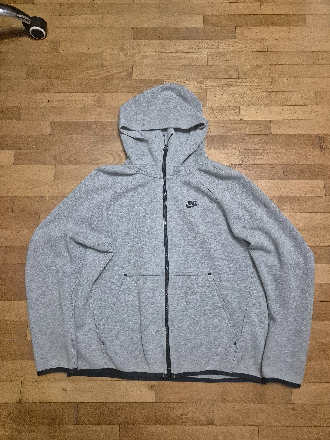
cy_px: 220
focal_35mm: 23
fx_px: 292
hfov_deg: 58.9
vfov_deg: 73.9
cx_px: 165
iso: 1250
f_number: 1.8
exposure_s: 1/100
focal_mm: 5.4
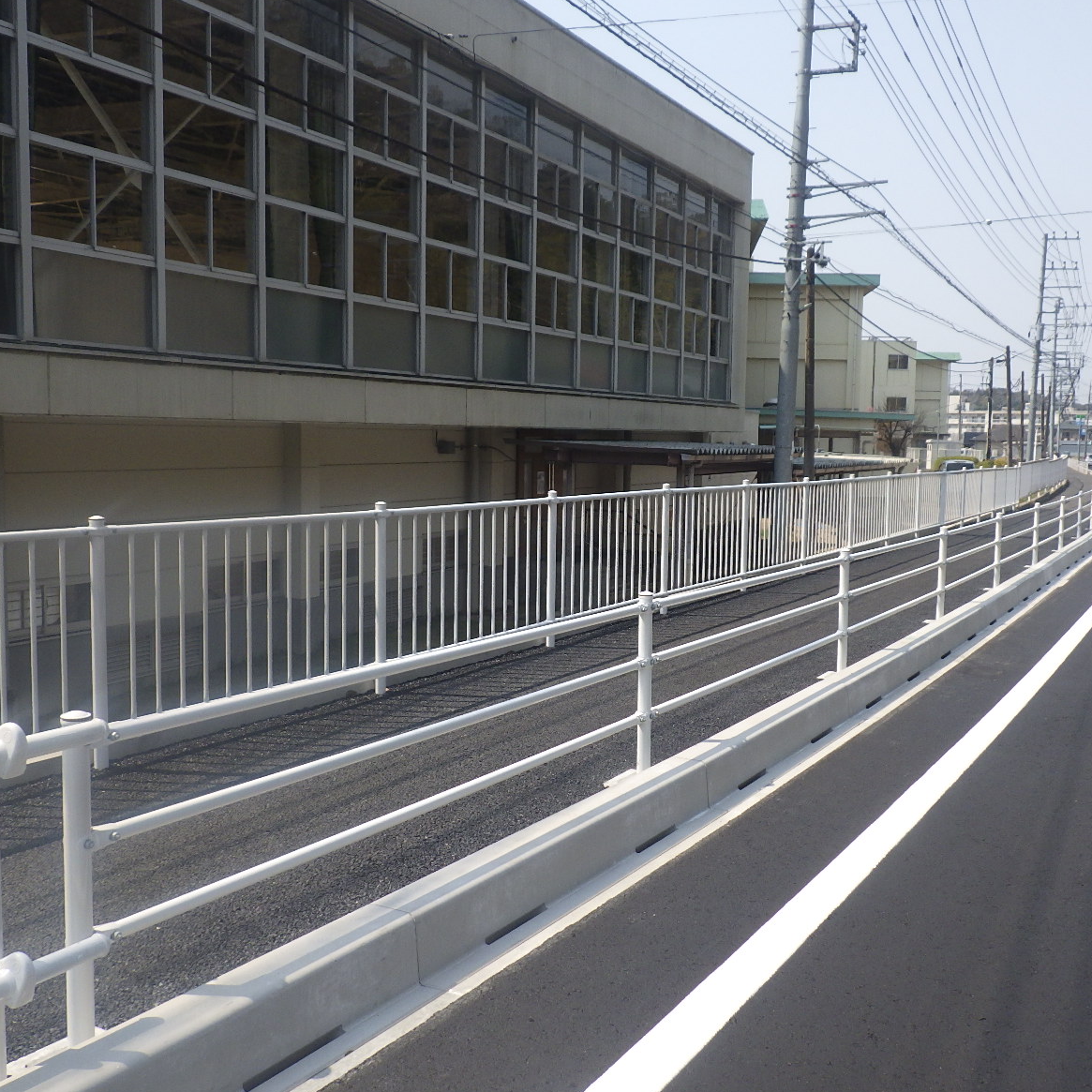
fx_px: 1213
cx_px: 626
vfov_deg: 48.5
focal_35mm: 34
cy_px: 550
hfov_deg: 48.3
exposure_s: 1/800
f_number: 4.2
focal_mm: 5
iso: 125
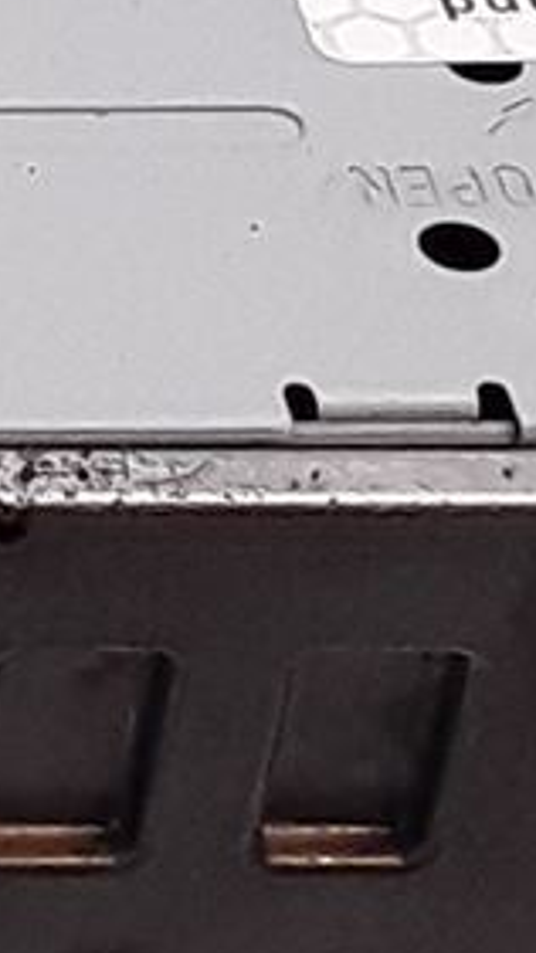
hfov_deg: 5.2
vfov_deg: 9.6
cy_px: 0
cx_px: -1086
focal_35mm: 222
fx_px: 5611
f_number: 1.9
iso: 100
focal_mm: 2.91
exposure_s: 1/220
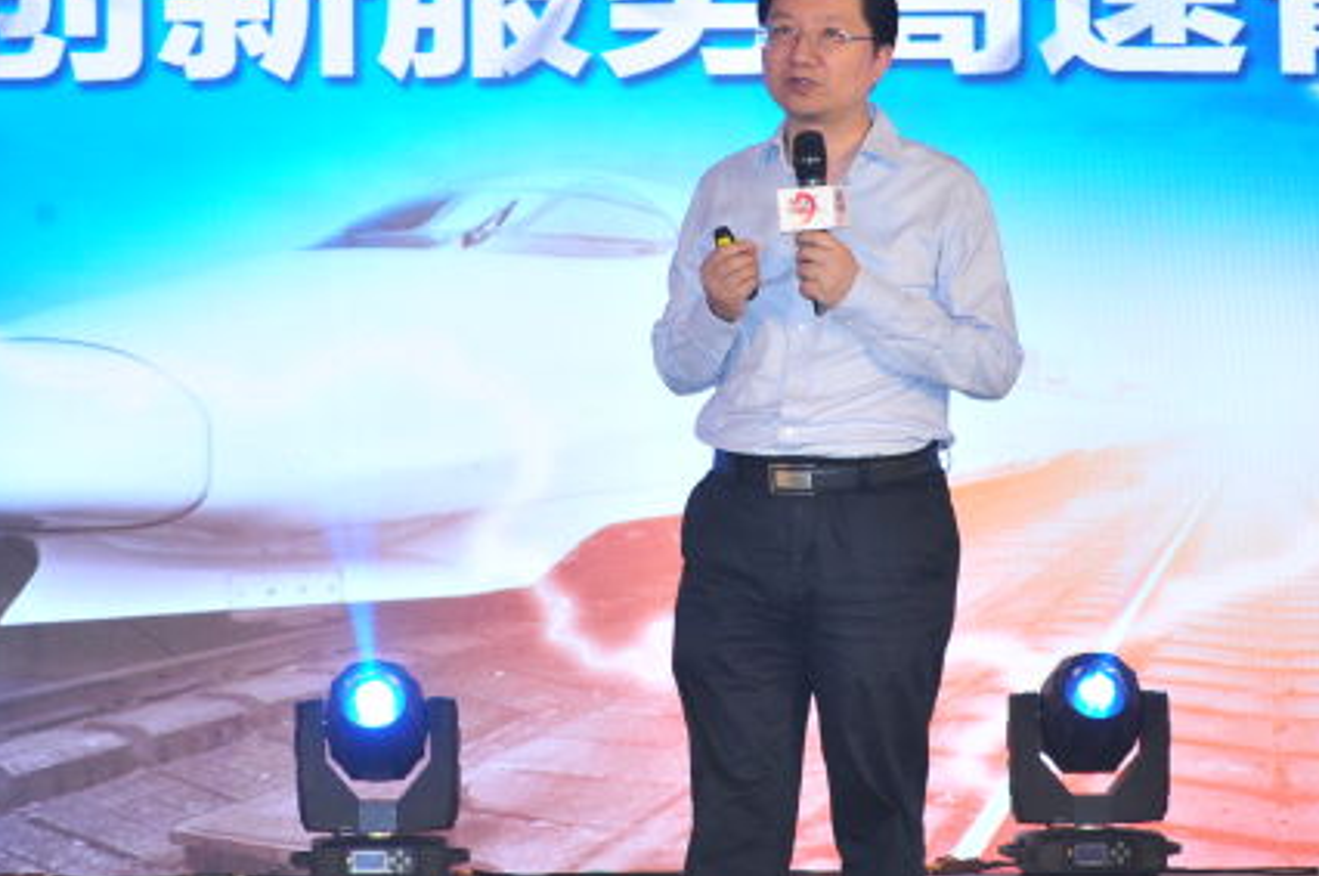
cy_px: 356
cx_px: 678
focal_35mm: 141
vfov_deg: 9.7
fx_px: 5160
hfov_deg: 14.6
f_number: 5.6
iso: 1250
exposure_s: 1/250
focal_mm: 75
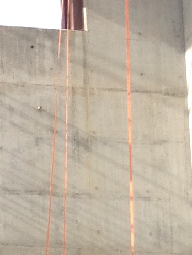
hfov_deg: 5.7
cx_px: -366
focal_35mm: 246
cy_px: 429
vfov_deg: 7.8
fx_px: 1819
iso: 50
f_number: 2.4
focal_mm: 4.28
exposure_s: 1/800
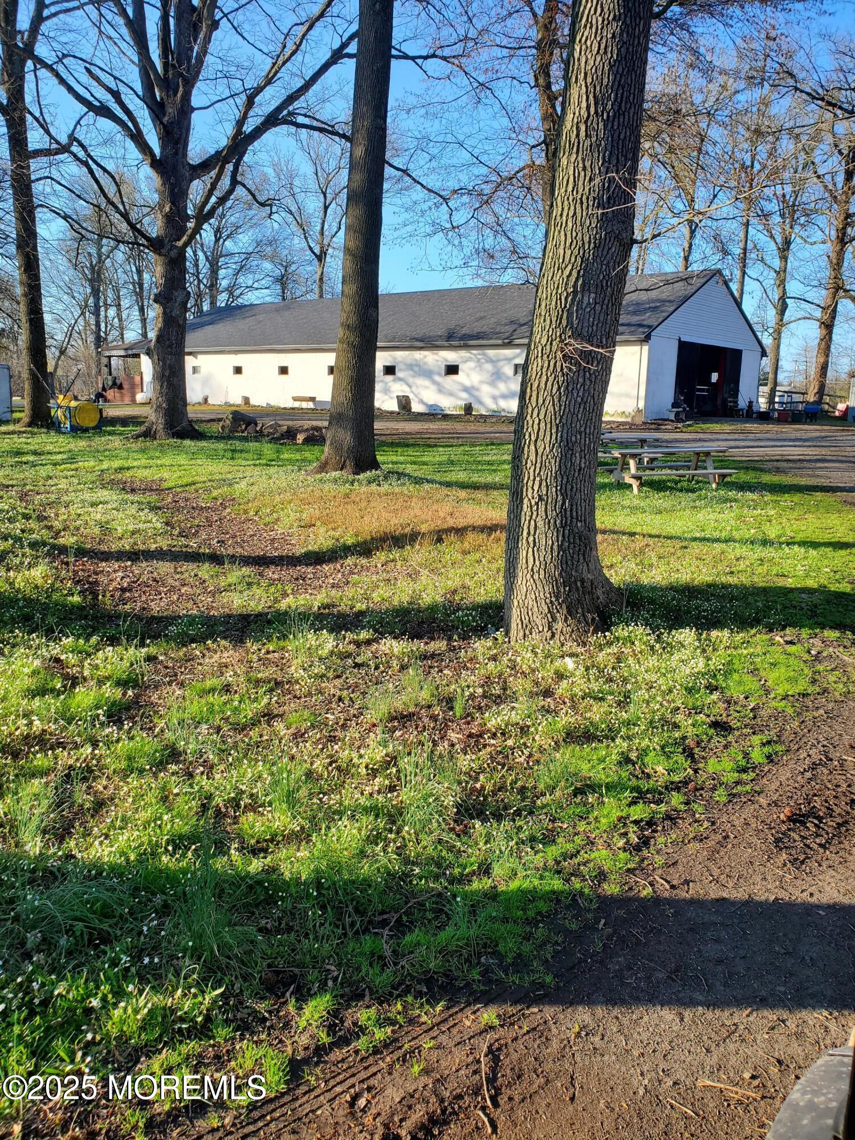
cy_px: 570
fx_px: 856
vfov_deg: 67.3
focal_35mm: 26
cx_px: 428
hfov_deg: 53.1
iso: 50
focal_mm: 4.3
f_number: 2.4
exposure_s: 1/509
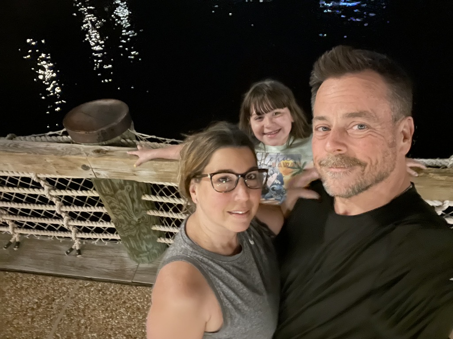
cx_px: 226
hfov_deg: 73.9
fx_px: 301
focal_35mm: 23
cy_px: 170
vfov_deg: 58.9
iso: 1250
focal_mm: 2.71
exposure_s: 1/15
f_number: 2.2
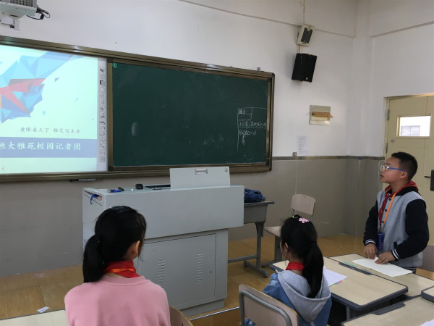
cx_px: 217
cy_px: 163
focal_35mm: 29
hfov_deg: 61.7
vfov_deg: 48.2
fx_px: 364
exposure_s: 1/33
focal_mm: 4.15
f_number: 2.2
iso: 25
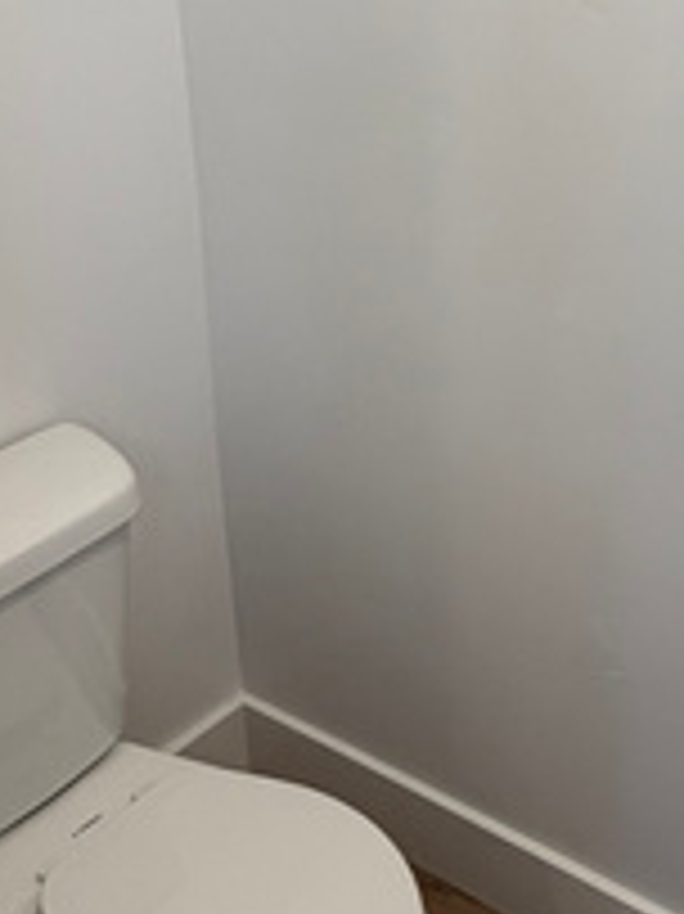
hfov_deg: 27.5
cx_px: 338
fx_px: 1398
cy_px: 252
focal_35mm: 53
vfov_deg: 35.5
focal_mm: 2.22
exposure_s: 1/120
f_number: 2.2
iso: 160
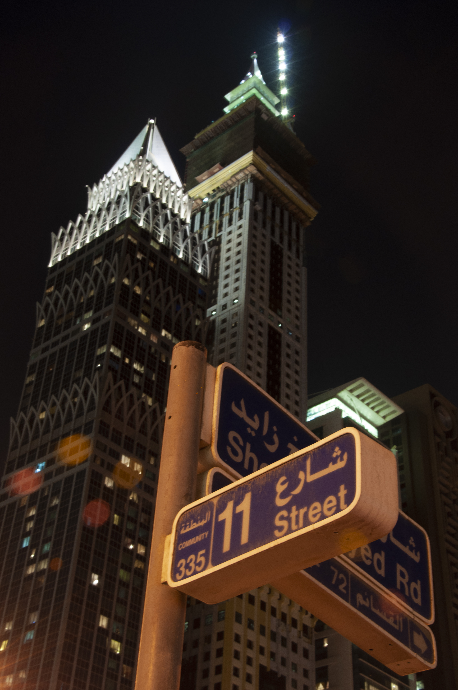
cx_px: 229
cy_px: 345
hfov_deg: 25.7
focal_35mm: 52
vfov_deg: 37.9
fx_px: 1004
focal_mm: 35
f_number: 13
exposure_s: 8
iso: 200
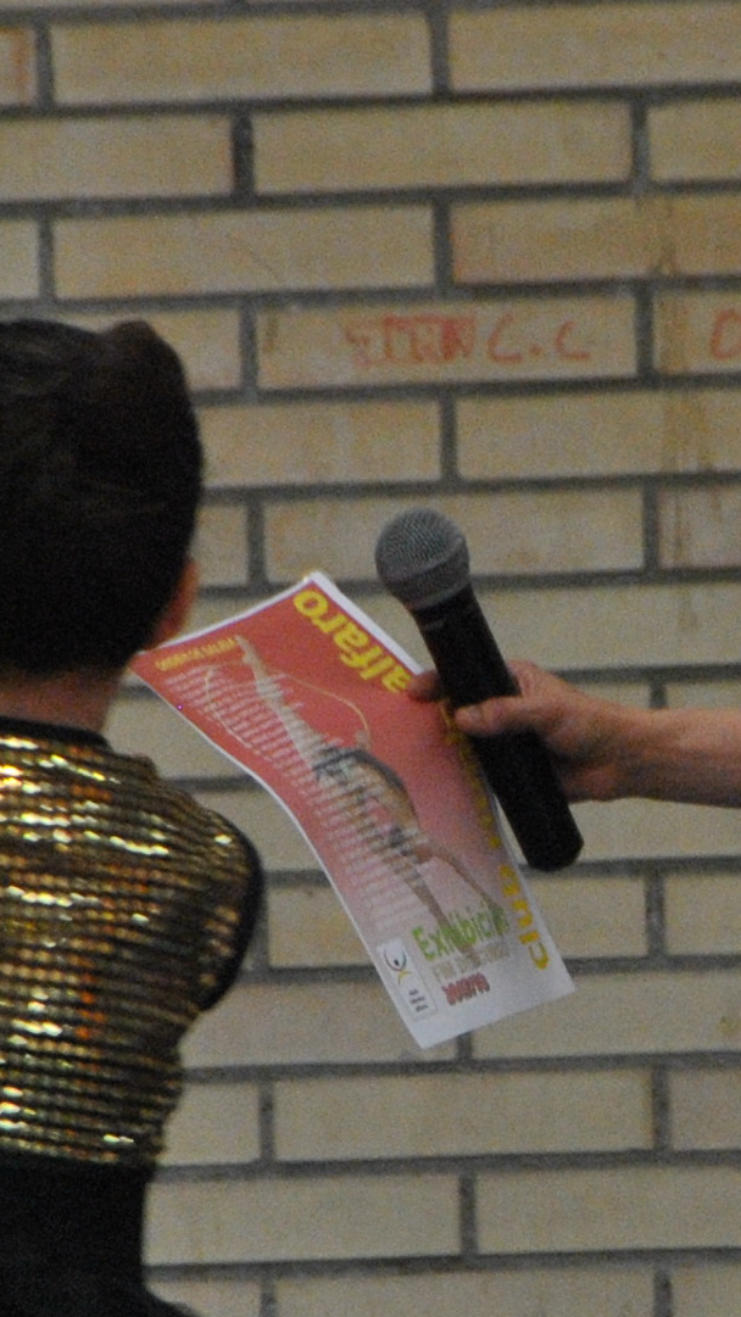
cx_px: 700
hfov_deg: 1.1
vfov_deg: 1.9
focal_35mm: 1127
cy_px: 949
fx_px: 39370
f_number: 6.3
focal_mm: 200
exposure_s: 1/160
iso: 800
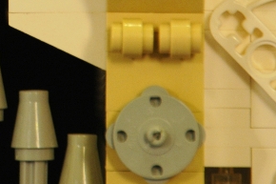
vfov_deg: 1.3
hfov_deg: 1.9
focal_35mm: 1059
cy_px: -127
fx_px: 8114
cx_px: -90
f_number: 6.3
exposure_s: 1/6
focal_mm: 200
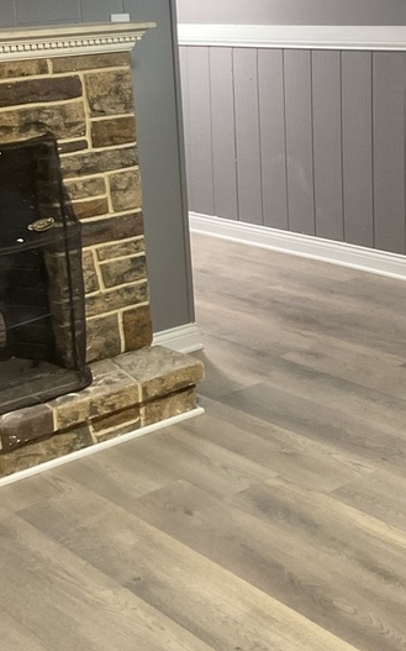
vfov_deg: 32.3
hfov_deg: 20.6
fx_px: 1116
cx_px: 237
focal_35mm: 63
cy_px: 225
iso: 400
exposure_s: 1/30
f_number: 1.8
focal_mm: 3
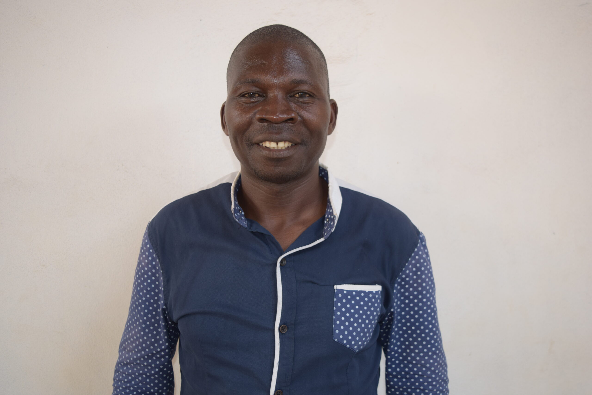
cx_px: 296
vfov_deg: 35.5
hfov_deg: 51.3
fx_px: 617
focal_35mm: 38
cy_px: 198
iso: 250
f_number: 4
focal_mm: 25
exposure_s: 1/60
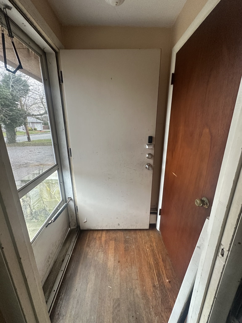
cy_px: 162
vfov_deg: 102.1
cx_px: 121
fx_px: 130
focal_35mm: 14
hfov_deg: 85.7
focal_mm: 2.22
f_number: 2.2
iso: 320
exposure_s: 1/120
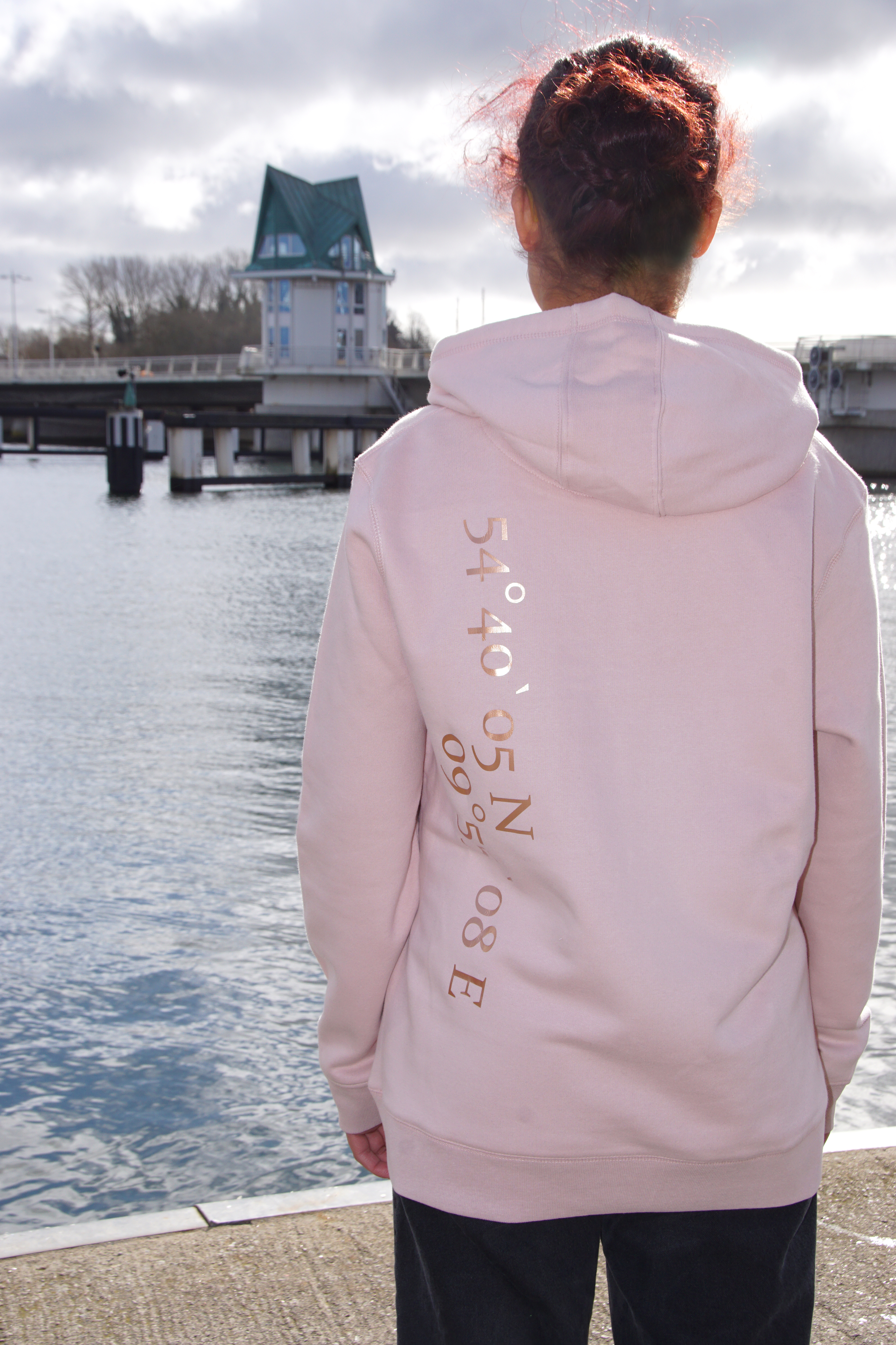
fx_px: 1960
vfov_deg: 37.9
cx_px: 448
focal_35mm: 52
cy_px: 672
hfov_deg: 25.8
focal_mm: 35
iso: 160
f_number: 14
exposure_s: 1/200
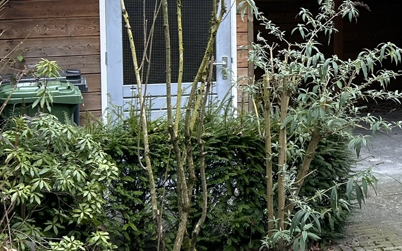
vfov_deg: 16.8
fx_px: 844
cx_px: 388
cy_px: 42
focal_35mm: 77
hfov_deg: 25.6
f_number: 1.5
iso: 40
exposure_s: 1/288
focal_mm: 5.7
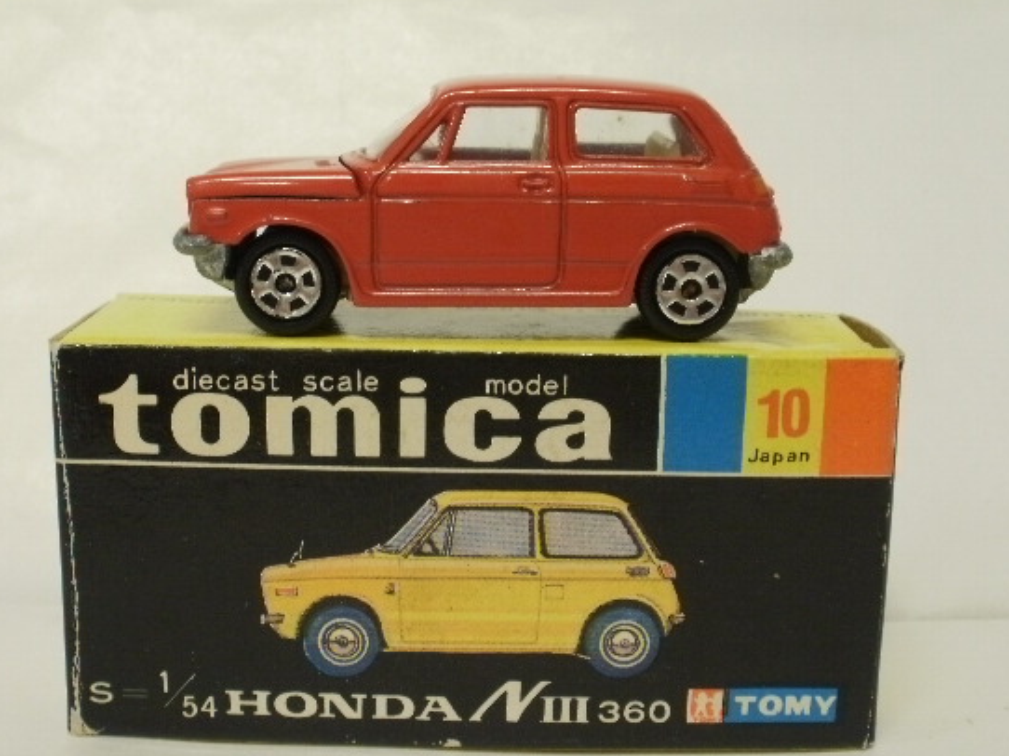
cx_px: 482
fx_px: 1515
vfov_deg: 28.0
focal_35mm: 52
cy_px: 384
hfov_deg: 36.8
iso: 125
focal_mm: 7.7
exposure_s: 1/13
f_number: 4
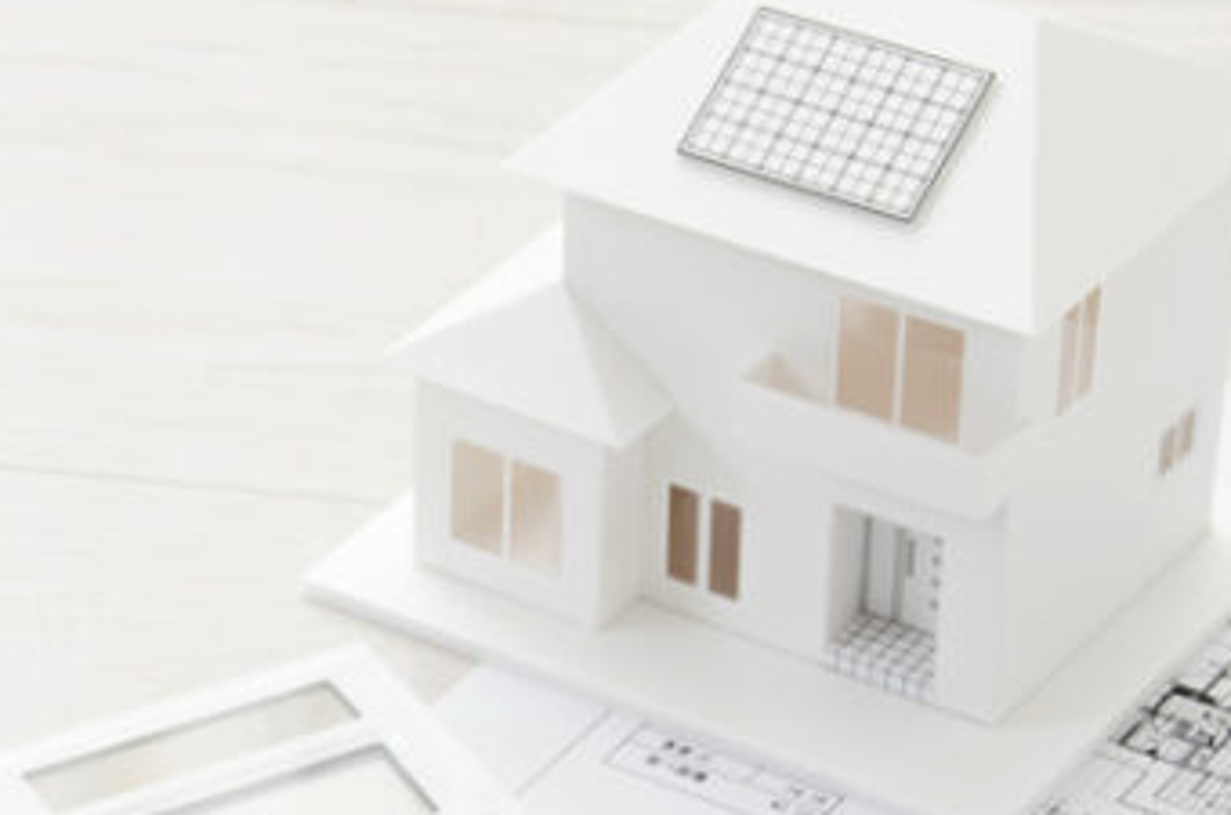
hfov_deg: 12.9
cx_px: 398
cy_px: 616
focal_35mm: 159
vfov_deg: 8.6
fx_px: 5424
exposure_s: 1/160
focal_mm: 60
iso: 100
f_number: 8
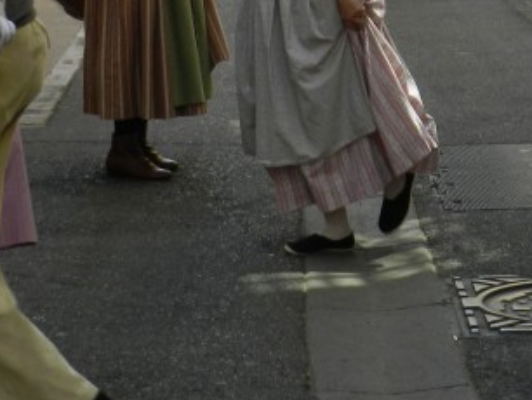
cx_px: 469
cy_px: -153
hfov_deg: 11.4
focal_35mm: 173
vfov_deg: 8.4
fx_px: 2661
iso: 160
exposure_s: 1/200
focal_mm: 9.4
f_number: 4.4
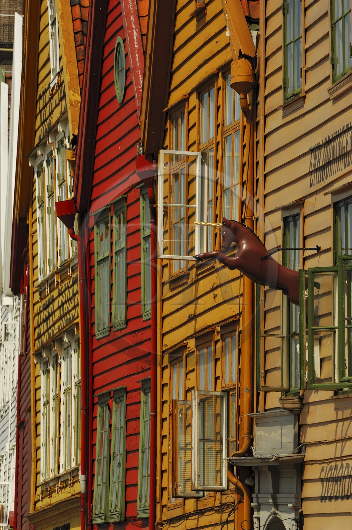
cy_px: 265
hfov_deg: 4.6
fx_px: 4413
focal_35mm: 300
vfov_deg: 6.9
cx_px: 176
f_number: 10
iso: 100
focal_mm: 200
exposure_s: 1/320
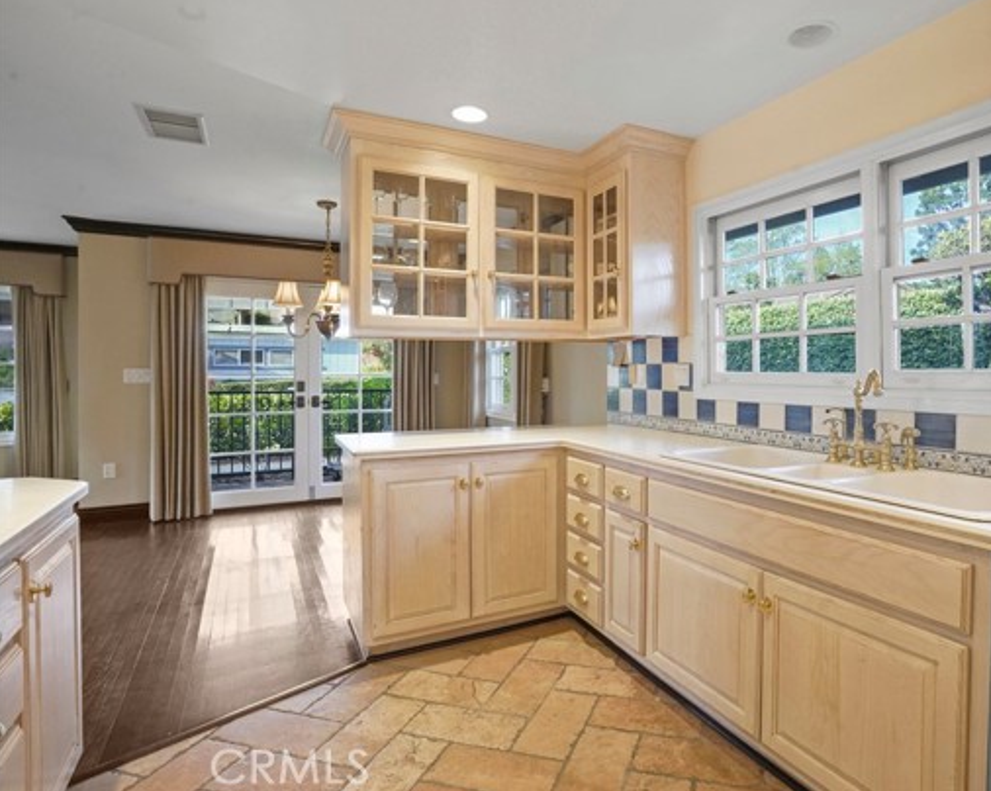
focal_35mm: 19
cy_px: 378
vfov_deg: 70.7
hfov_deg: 81.7
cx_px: 623
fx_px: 557
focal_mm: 16
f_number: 11
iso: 10000
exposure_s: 1/30
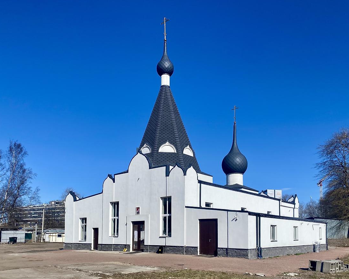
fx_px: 289
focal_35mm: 28
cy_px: 141
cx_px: 179
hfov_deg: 62.2
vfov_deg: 51.5
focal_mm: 4.25
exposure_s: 1/5025
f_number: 1.8
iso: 32
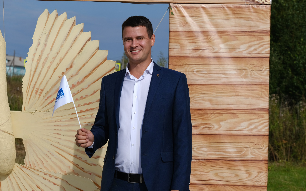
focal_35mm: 94
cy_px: 94
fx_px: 784
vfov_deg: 13.9
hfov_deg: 22.1
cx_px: 135
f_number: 5.6
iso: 80
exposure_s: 1/680
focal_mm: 50
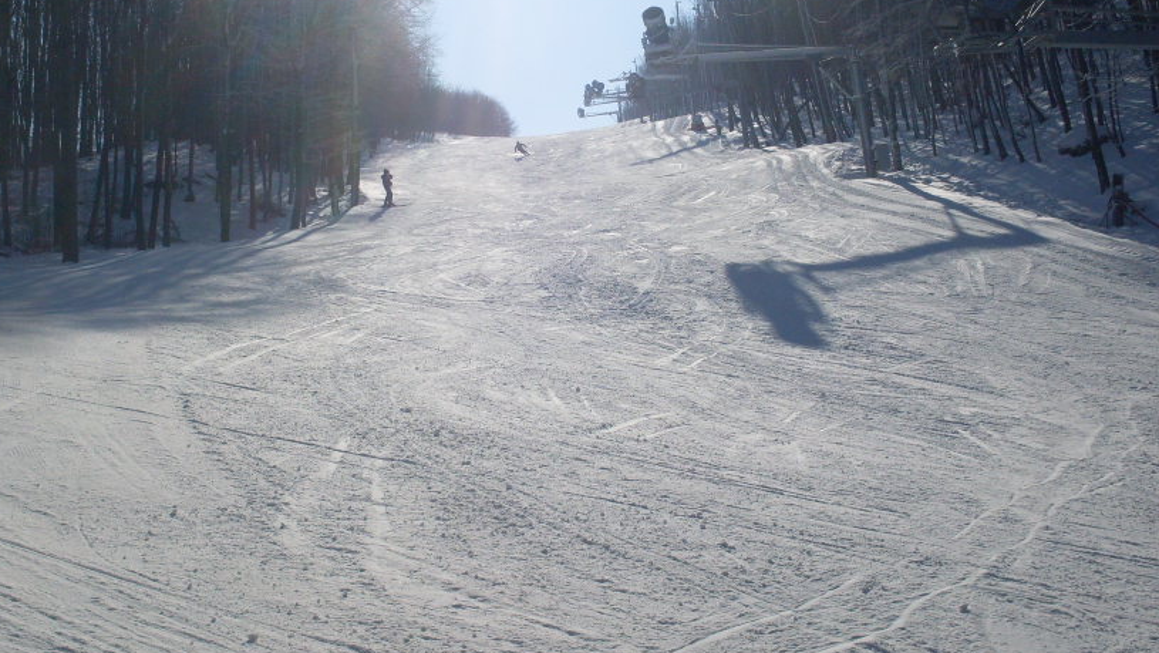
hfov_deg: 39.8
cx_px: 501
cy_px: 297
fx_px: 1599
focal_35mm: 52
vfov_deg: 23.1
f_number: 8.4
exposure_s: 1/750
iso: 80
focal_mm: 6.3
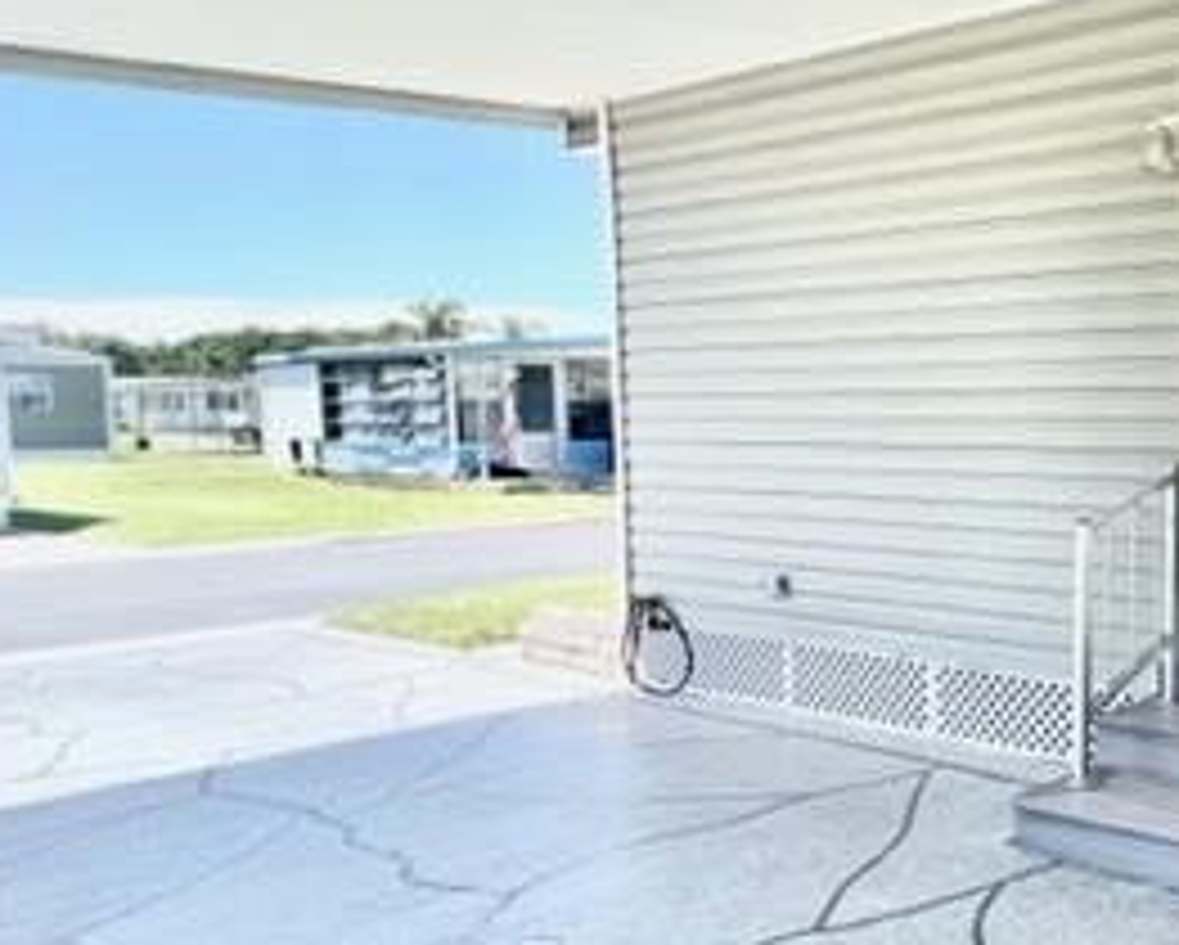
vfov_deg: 47.2
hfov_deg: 43.4
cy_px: 490
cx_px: 1314
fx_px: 1083
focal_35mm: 31
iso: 32
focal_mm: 1.57
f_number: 1.8
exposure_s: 1/351
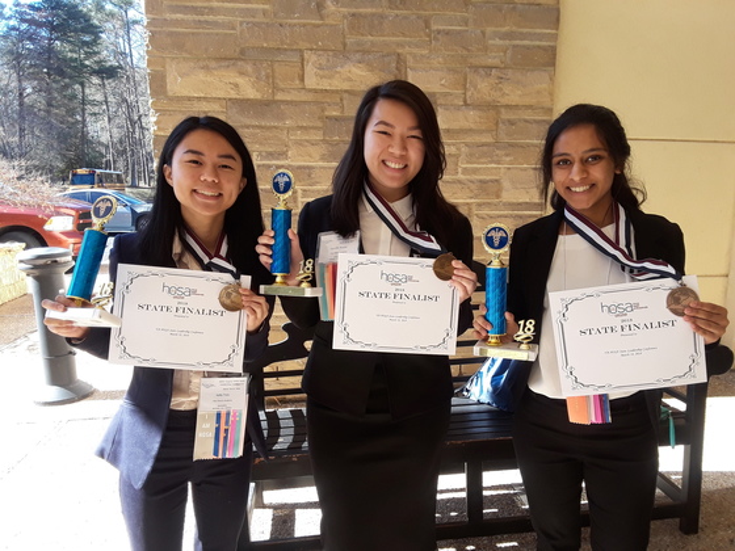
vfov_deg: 49.7
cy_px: 276
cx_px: 368
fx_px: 595
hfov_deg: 63.4
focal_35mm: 28
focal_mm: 2.9
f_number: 1.9
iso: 40
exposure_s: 1/171
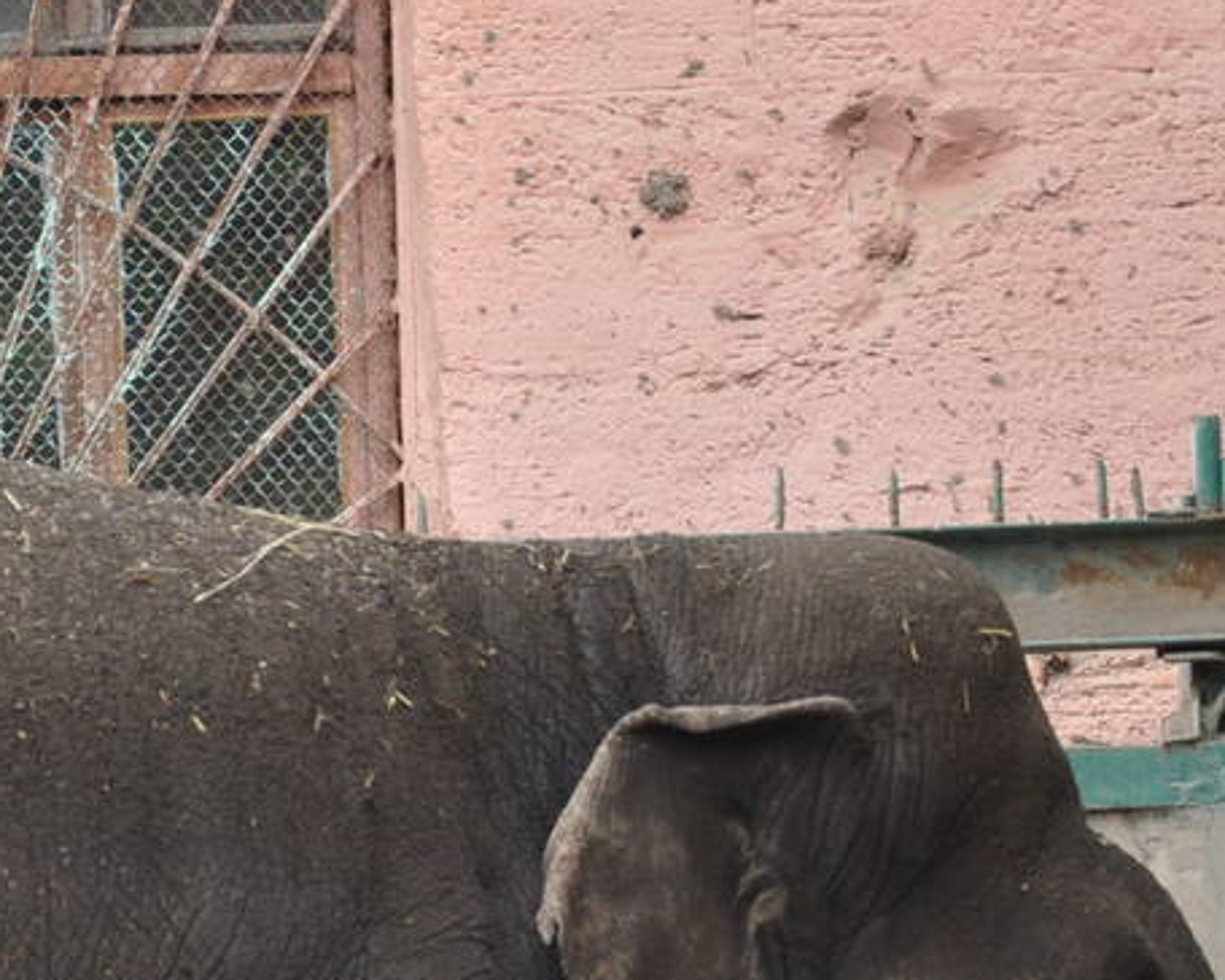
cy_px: 1288
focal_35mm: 520
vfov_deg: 3.0
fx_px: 18840
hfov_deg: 3.7
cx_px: 331
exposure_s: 1/125
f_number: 5.6
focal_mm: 105
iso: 400
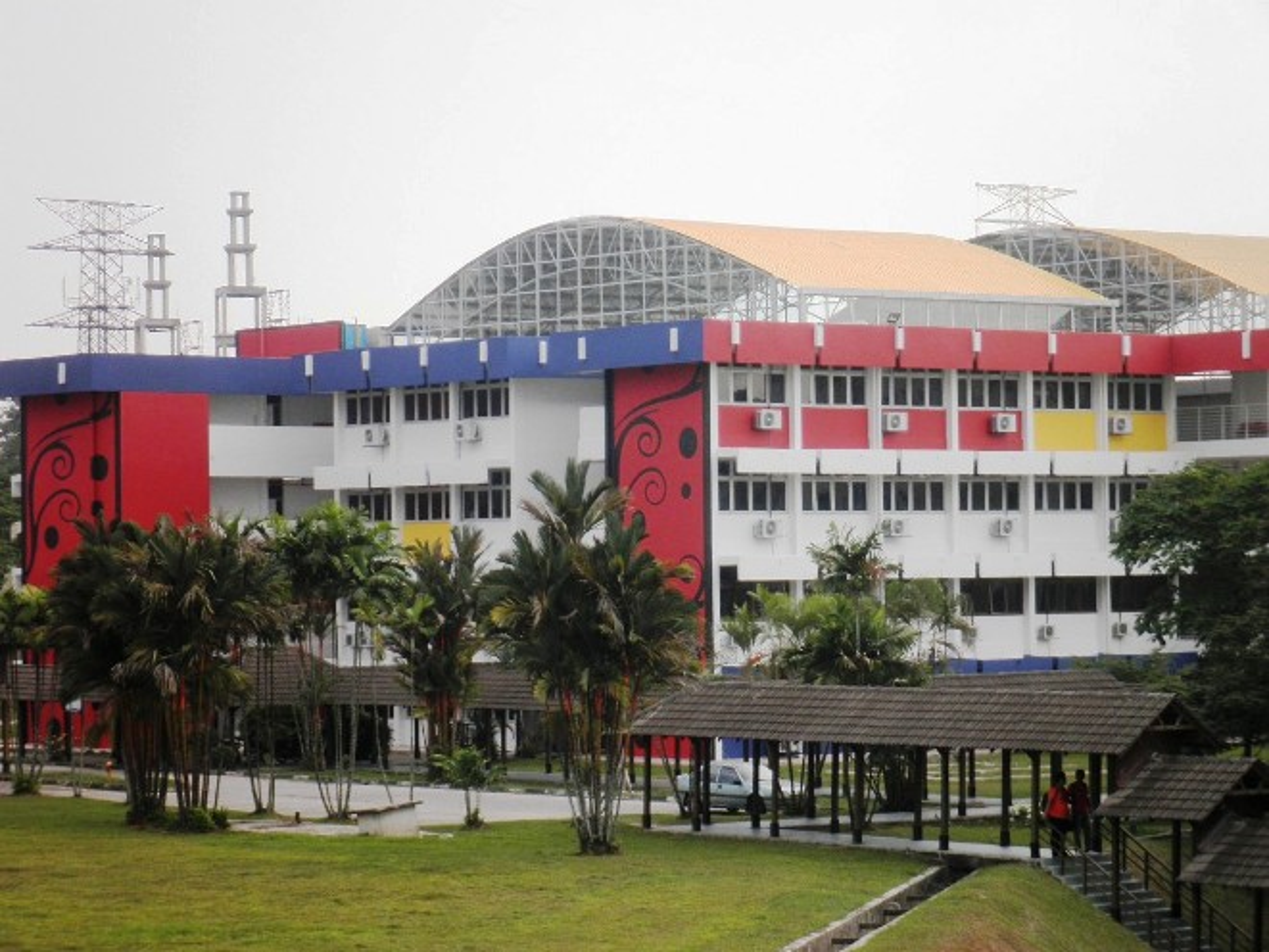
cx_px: 634
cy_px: 476
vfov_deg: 14.1
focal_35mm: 105
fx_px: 3850
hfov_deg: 18.7
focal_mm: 18.6
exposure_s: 1/125
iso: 64
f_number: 5.9
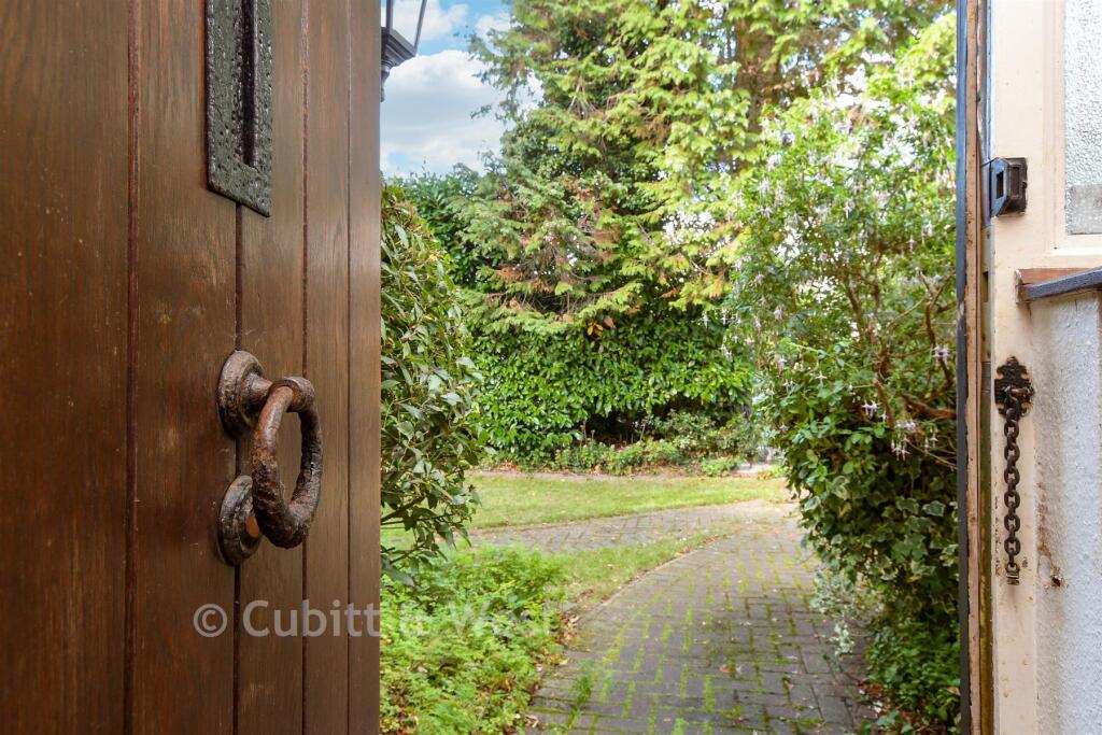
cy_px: 368
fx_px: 673
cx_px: 551
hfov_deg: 78.6
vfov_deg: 57.2
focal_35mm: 22
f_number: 8
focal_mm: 15
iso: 250
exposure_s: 1/13
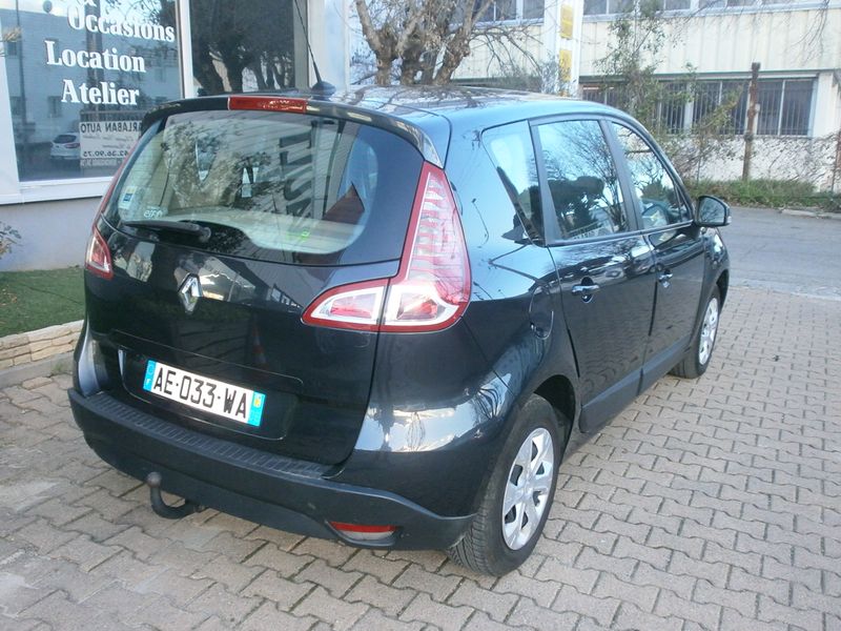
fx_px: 777
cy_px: 316
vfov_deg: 44.2
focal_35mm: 32
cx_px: 420
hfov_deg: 56.8
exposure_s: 1/250
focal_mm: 5.8
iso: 250
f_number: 3.1
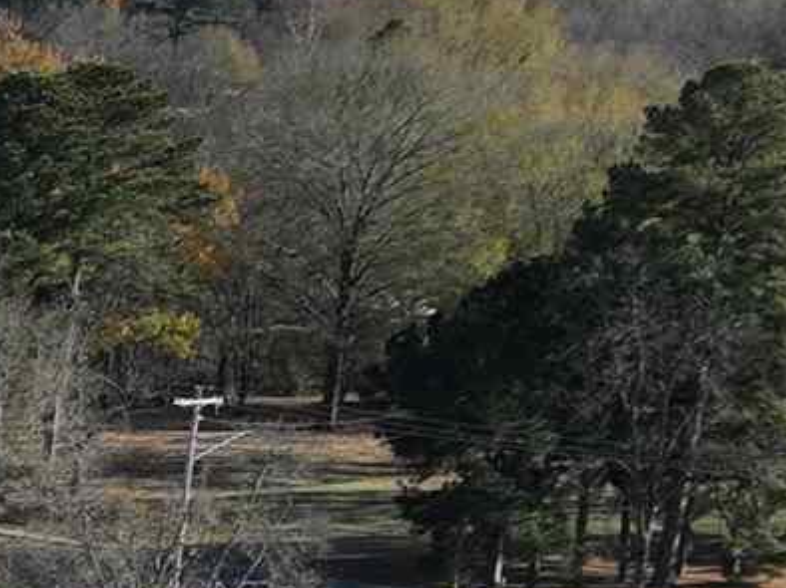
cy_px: 1440
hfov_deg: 9.0
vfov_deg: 7.4
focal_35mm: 187
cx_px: -1428
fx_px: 4243
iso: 100
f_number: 2.8
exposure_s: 1/2000
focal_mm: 12.29
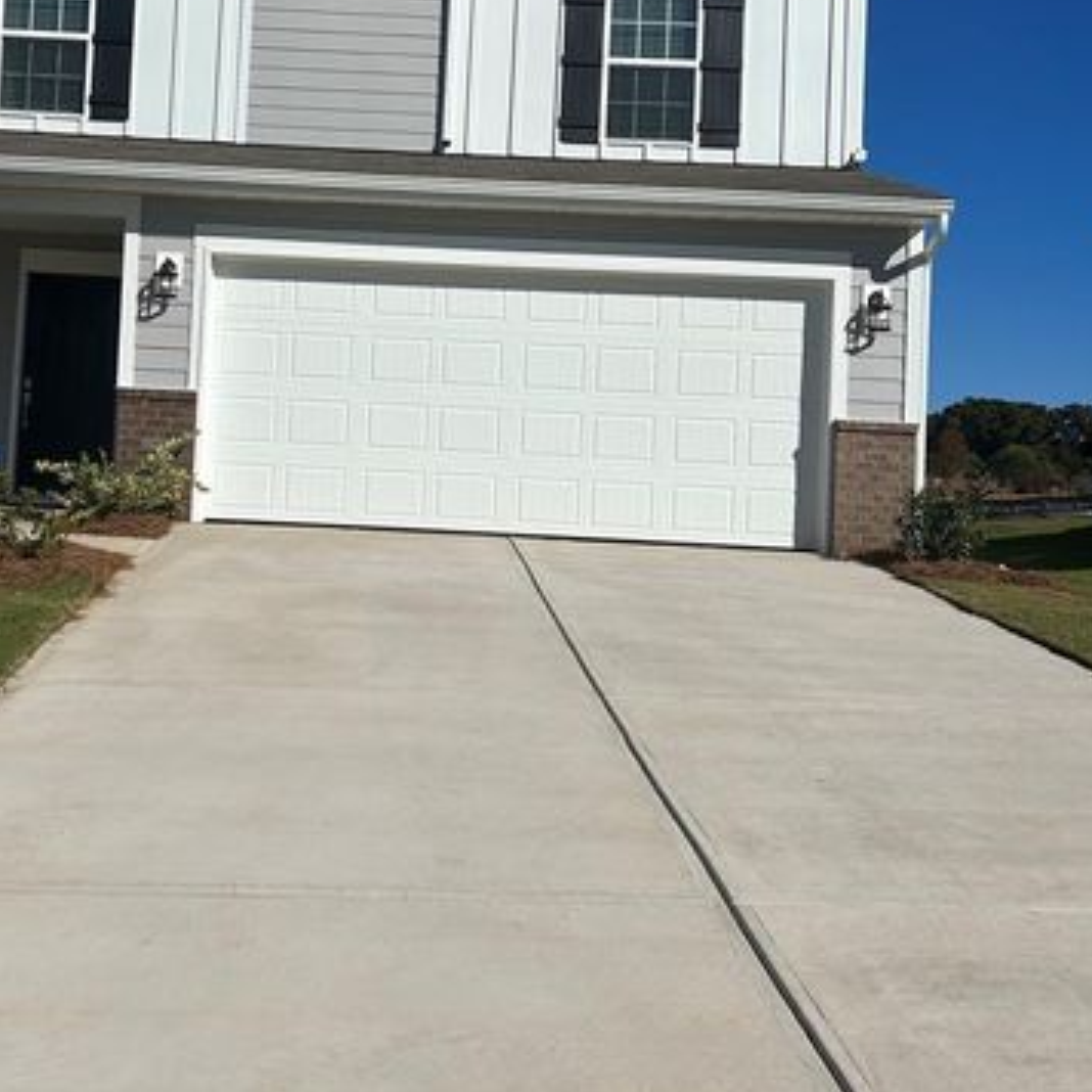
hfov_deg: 38.7
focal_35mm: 43
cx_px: 365
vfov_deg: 39.0
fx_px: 1535
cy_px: 434
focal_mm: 5.7
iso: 50
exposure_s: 1/12658
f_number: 1.5
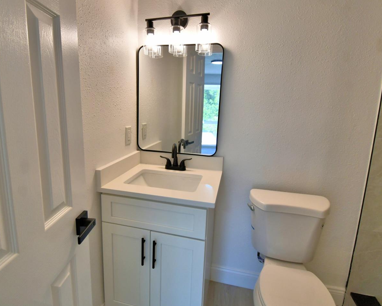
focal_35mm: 19
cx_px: 177
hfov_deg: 83.2
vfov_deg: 70.8
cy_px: 145
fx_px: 215
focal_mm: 10
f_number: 4.5
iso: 200
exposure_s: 1/125
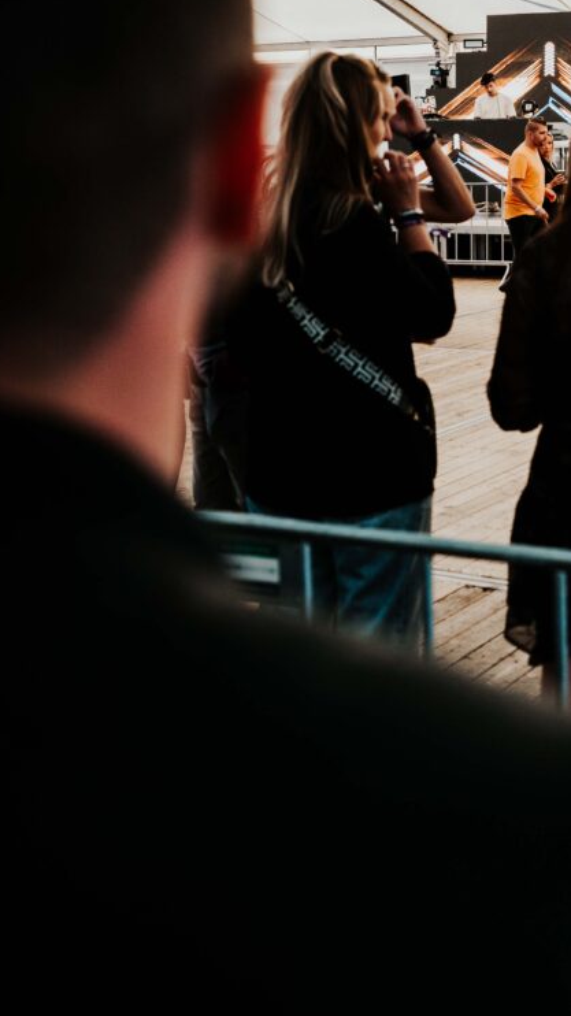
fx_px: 1535
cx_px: 513
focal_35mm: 57
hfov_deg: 20.6
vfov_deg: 36.2
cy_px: 334
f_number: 3.2
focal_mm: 35
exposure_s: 1/400
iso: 800
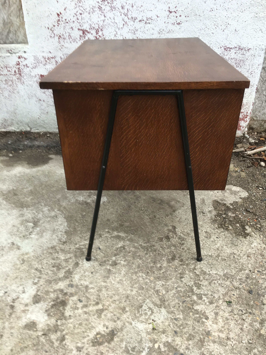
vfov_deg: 61.7
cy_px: 178
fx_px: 297
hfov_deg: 48.2
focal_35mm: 29
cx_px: 133
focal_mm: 4.15
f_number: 2.2
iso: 40
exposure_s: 1/100
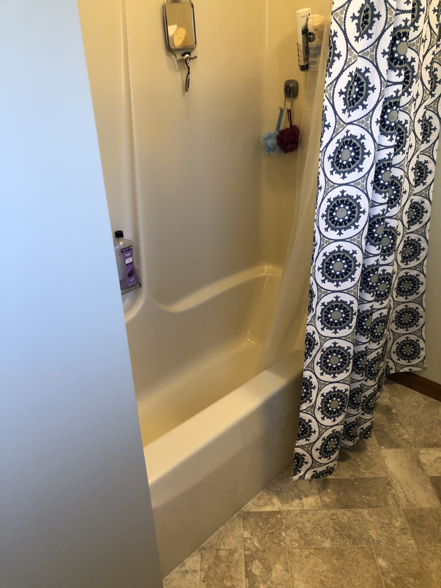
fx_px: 476
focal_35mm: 28
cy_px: 294
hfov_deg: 49.7
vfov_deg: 63.4
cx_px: 220
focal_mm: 3.99
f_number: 1.8
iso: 32
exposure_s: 1/24
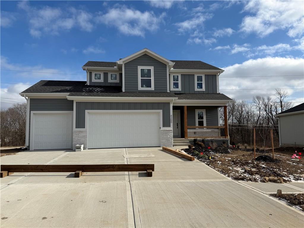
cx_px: 152
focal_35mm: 24
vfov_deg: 56.8
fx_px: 211
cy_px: 114
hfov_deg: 71.6
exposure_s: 1/6711
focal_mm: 6.76
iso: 80
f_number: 1.78
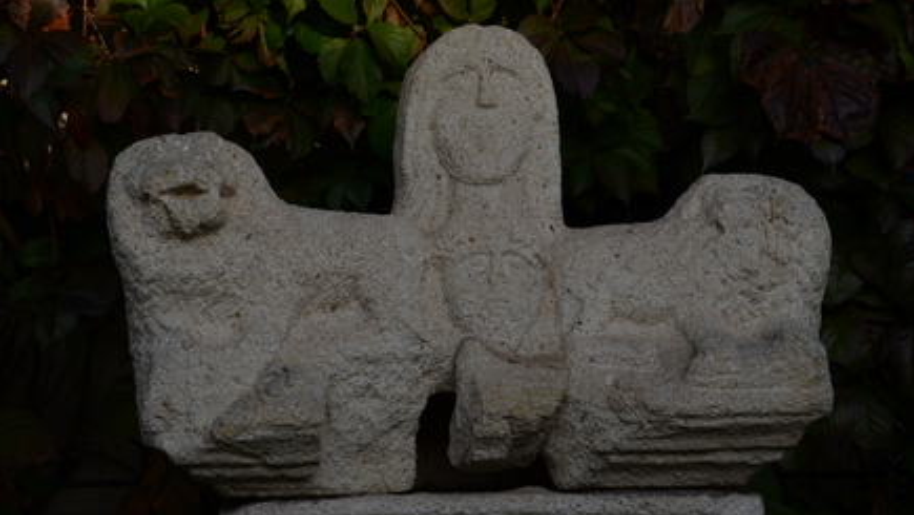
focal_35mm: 111
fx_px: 2691
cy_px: 287
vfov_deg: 10.9
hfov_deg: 19.3
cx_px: 460
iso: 400
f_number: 7.1
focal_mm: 70
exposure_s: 1/800
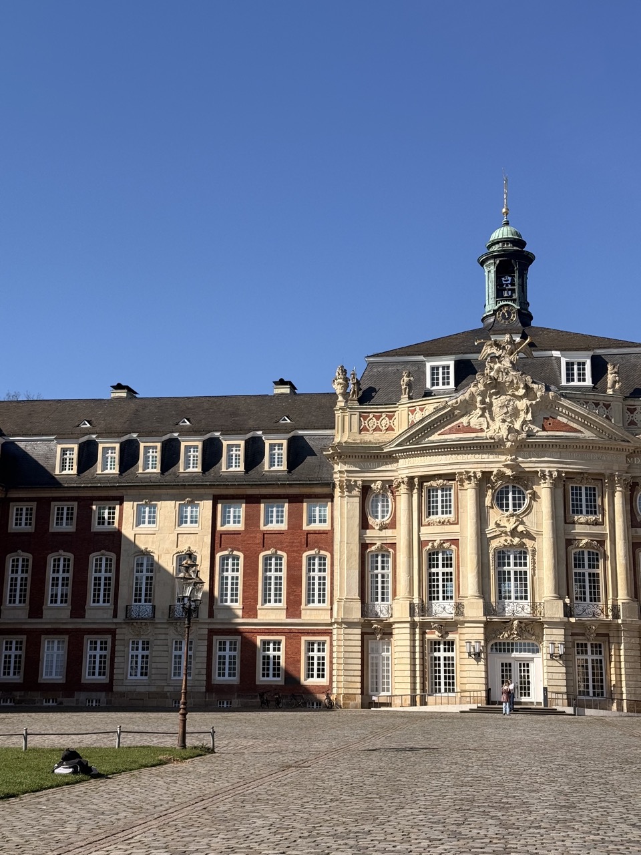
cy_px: 428
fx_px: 1185
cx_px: 320
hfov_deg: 30.3
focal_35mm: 48
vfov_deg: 39.7
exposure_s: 1/5587
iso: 64
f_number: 1.78
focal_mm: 6.76
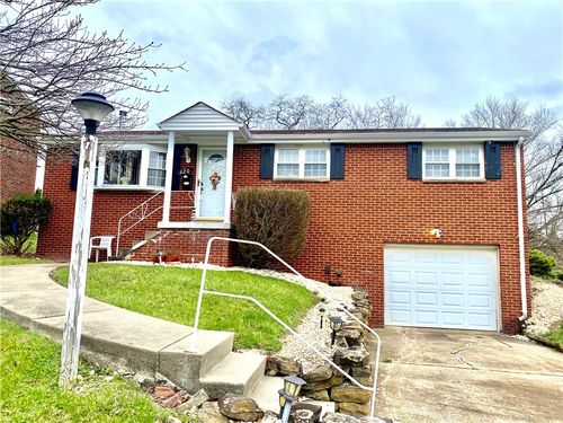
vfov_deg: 53.1
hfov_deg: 67.3
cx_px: 282
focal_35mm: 26
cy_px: 212
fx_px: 423
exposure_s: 1/728
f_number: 1.8
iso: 32
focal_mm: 4.25
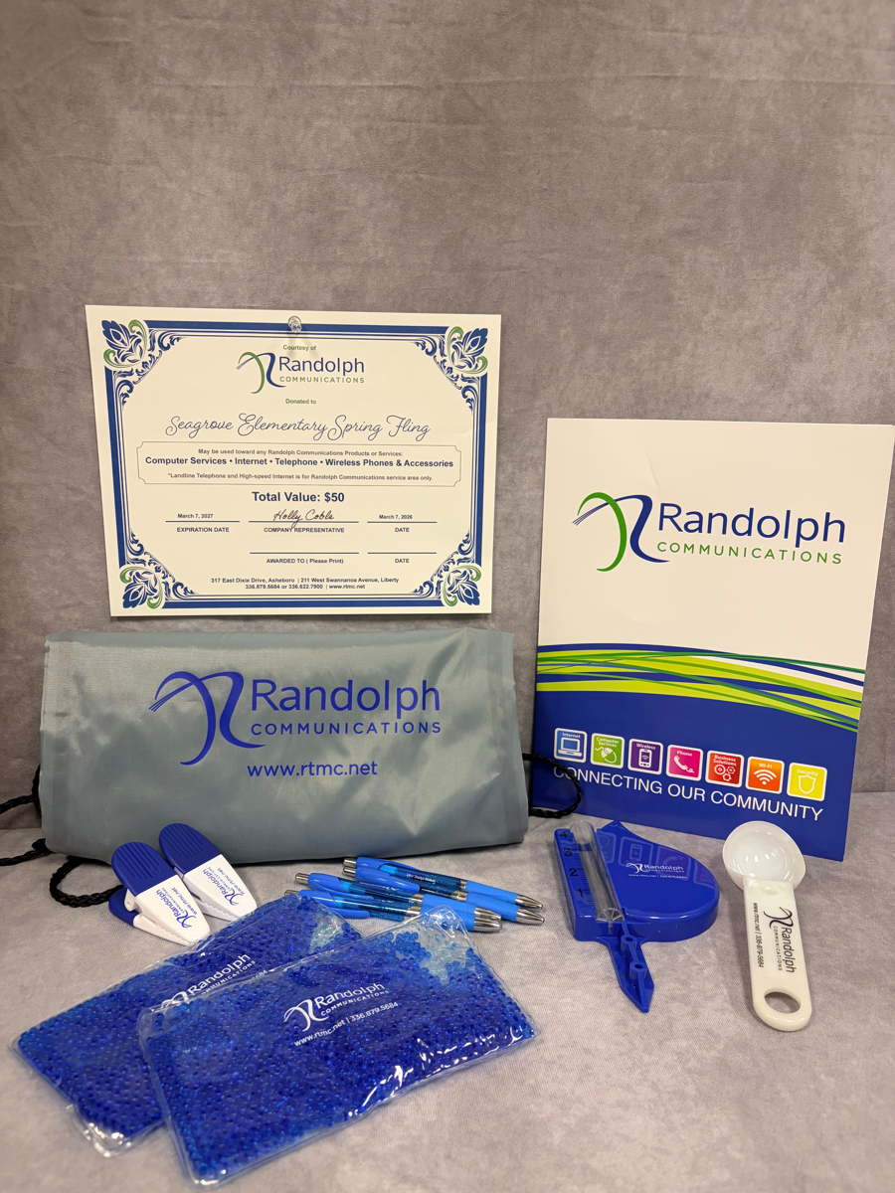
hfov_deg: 53.1
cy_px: 596
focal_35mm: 26
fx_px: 896
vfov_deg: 67.3
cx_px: 448
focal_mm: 5.96
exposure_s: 1/60
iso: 100
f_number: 1.6
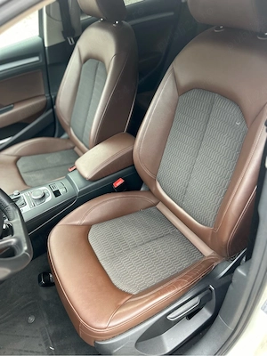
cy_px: 178
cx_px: 134
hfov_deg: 53.1
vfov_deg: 67.3
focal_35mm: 26
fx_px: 267
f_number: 1.5
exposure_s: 1/73
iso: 125
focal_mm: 5.7
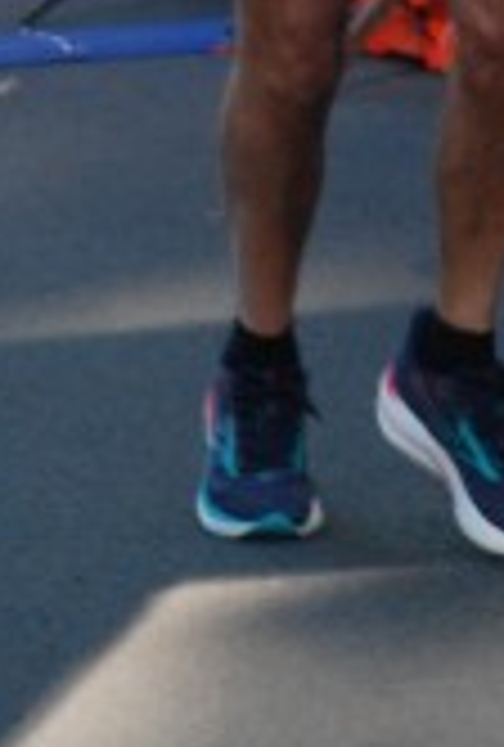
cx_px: 304
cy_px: -270
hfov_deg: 3.0
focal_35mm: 460
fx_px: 9576
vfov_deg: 4.4
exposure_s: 1/250
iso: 1000
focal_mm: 85
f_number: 5.6
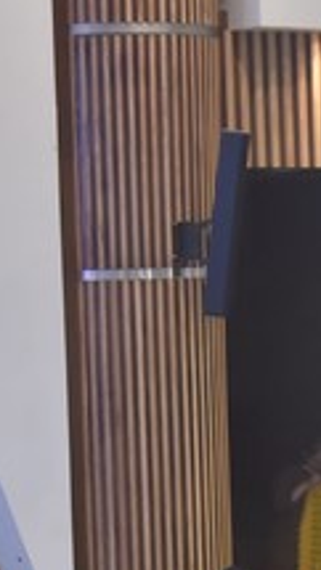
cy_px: 546
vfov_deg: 9.7
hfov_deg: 5.5
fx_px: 3358
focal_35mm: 222
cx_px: 308
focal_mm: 70
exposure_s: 1/160
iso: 3200
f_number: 5.6
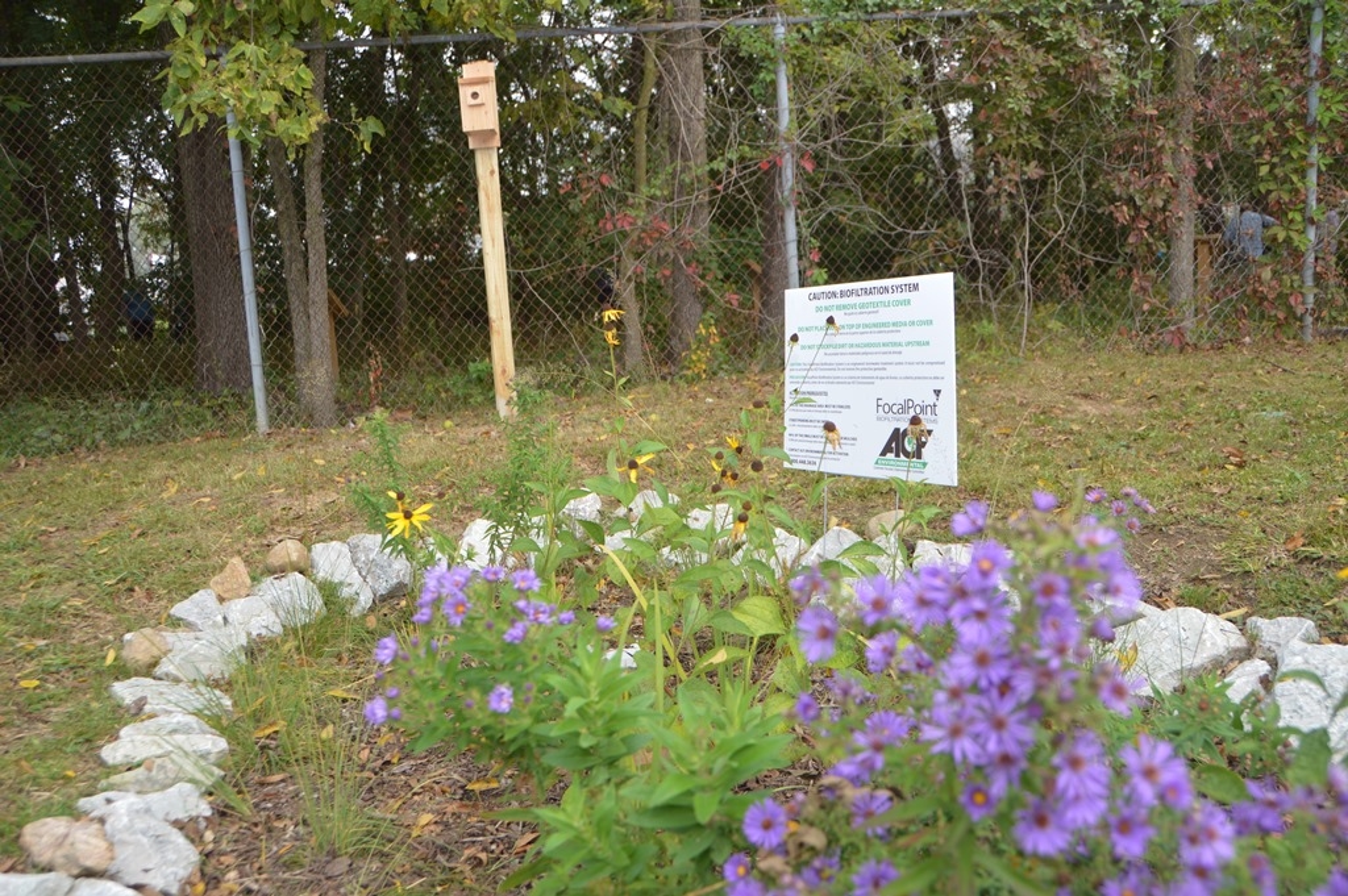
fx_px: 1122
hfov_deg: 62.0
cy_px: 448
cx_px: 674
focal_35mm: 30
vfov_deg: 43.5
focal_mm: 20
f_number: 4
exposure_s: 1/200
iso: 100
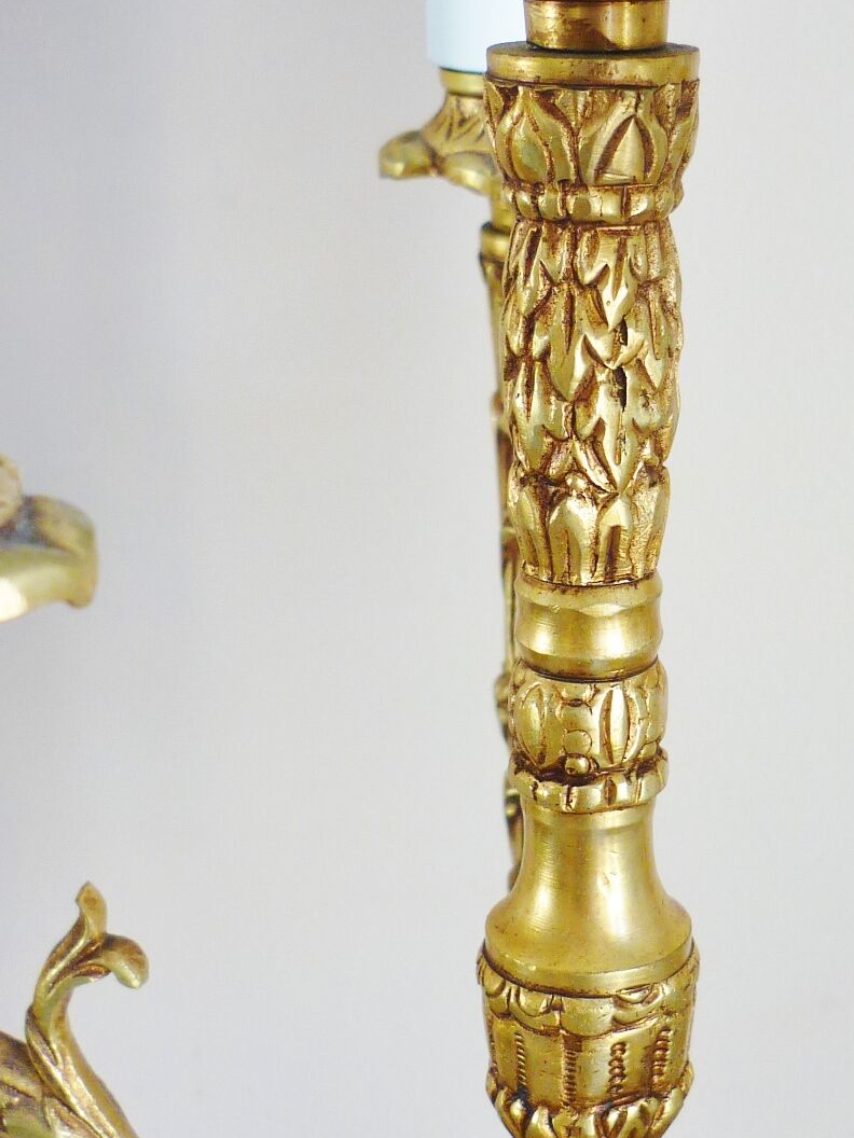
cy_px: 607
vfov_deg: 30.3
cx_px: 673
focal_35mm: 64
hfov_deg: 22.6
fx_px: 2105
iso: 80
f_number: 2.8
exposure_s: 1/40
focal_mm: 5.5
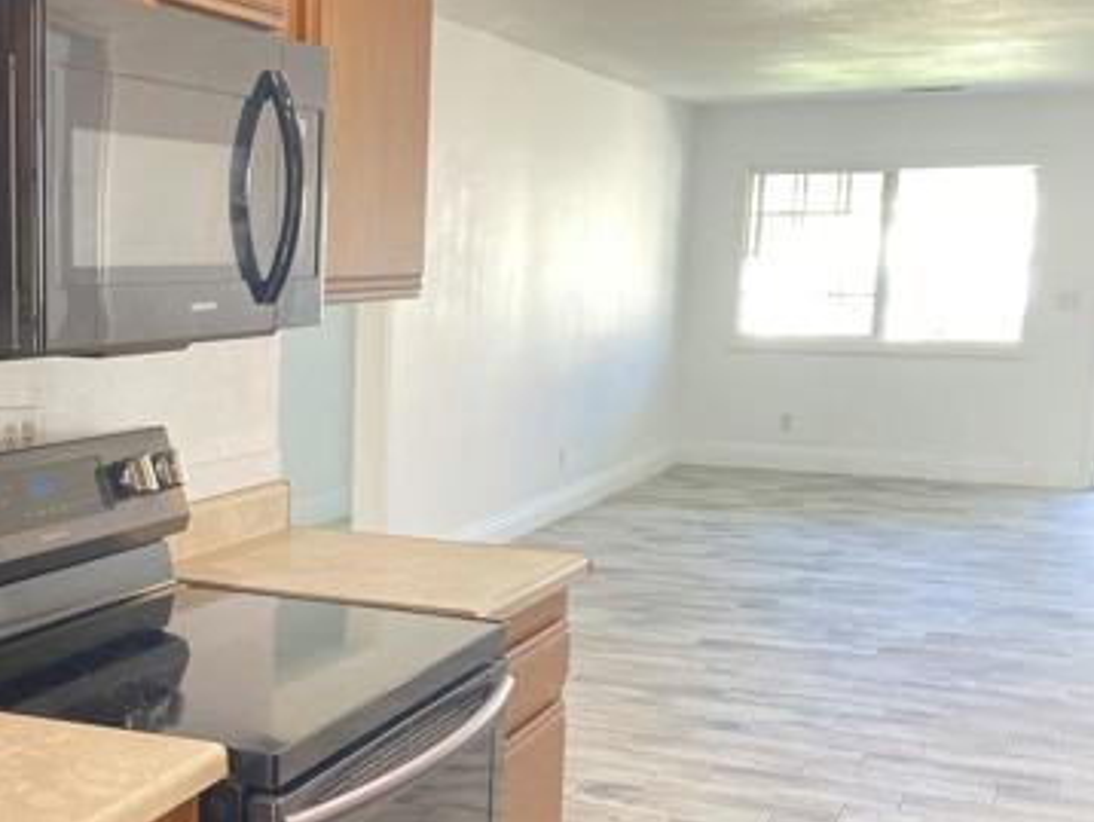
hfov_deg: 37.0
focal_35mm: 50
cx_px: 241
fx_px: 1581
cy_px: 608
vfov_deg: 28.7
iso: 250
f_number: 1.8
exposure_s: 1/40
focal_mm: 3.99
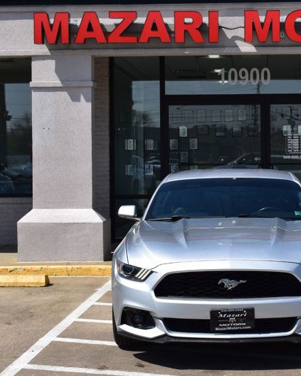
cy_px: 167
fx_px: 900
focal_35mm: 81
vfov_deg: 23.6
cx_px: 234
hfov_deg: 18.8
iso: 250
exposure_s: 1/500
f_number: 11
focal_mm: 31
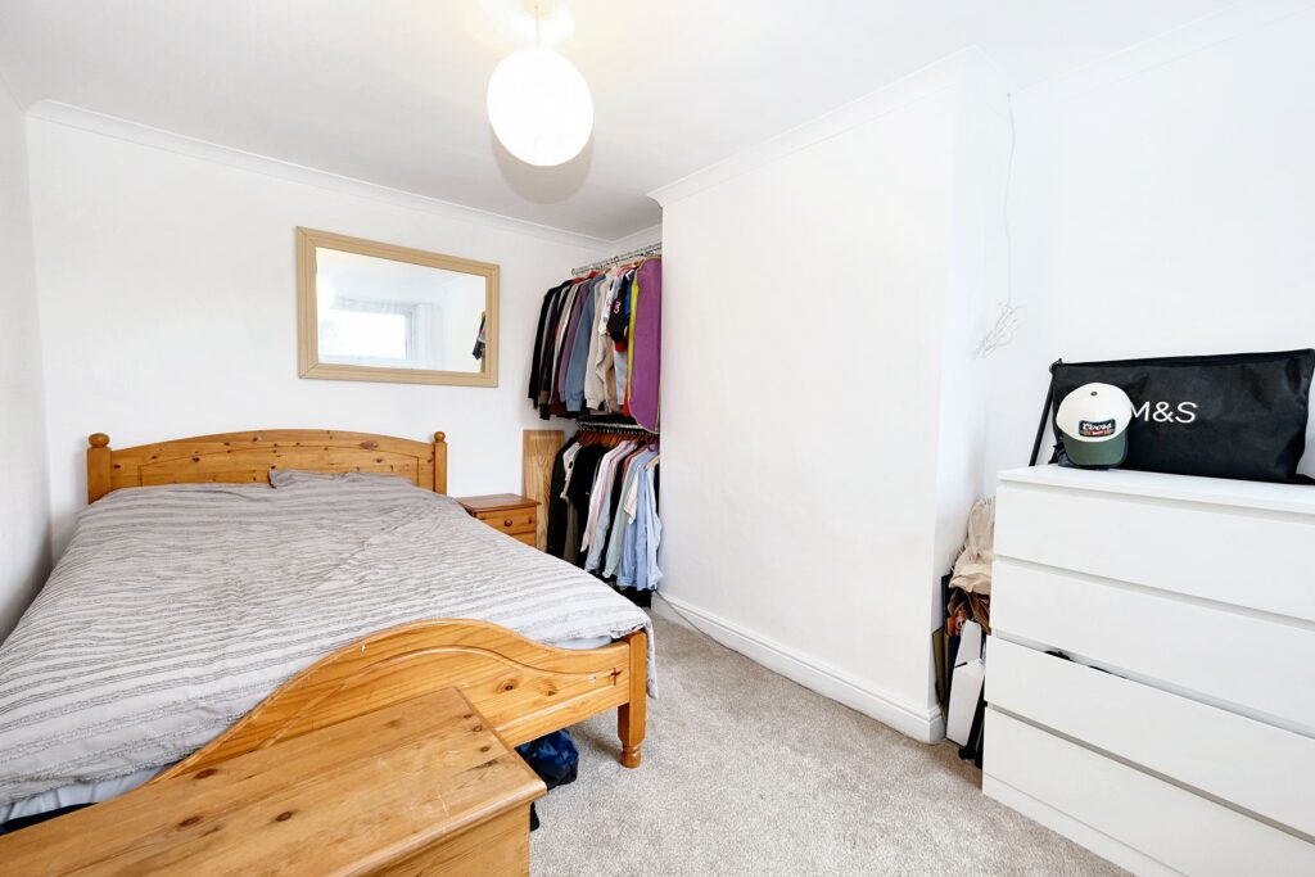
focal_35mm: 15
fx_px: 548
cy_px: 438
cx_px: 658
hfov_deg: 100.4
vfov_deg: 77.3
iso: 800
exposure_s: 1/20
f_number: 4
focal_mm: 10
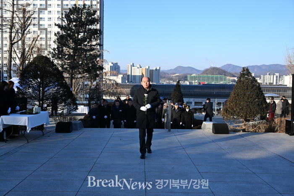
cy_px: 98
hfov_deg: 47.4
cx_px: 147
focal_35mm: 41
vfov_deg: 32.6
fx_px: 335
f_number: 6.3
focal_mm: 41
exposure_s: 1/100
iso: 50
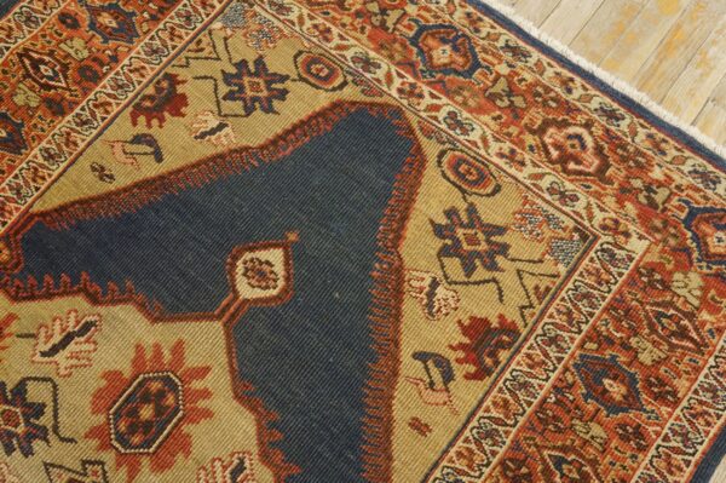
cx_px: 363
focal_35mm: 30
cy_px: 242
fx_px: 604
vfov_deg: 43.5
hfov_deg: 62.0
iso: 1250
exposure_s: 1/60
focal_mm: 20
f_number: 4
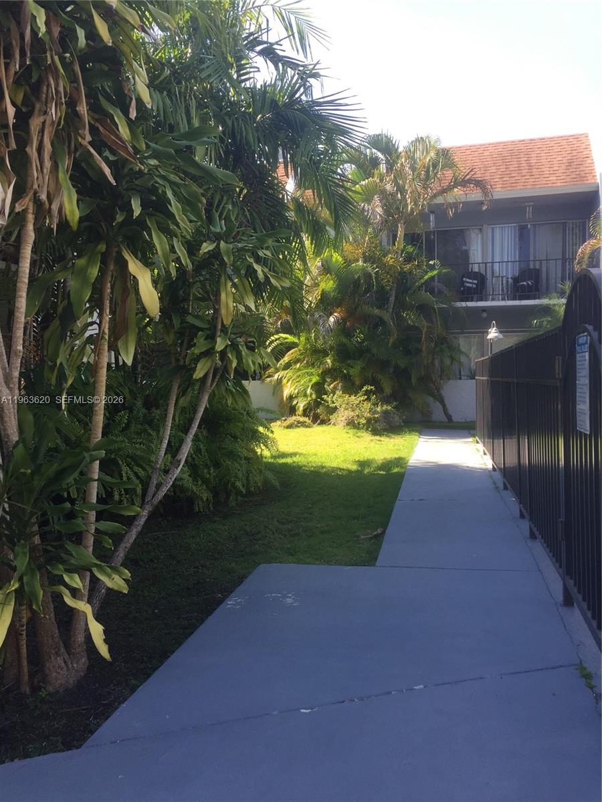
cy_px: 401
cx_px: 301
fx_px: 672
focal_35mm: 29
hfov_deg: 48.2
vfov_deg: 61.7
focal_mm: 4.15
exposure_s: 1/363
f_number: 2.2
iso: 32
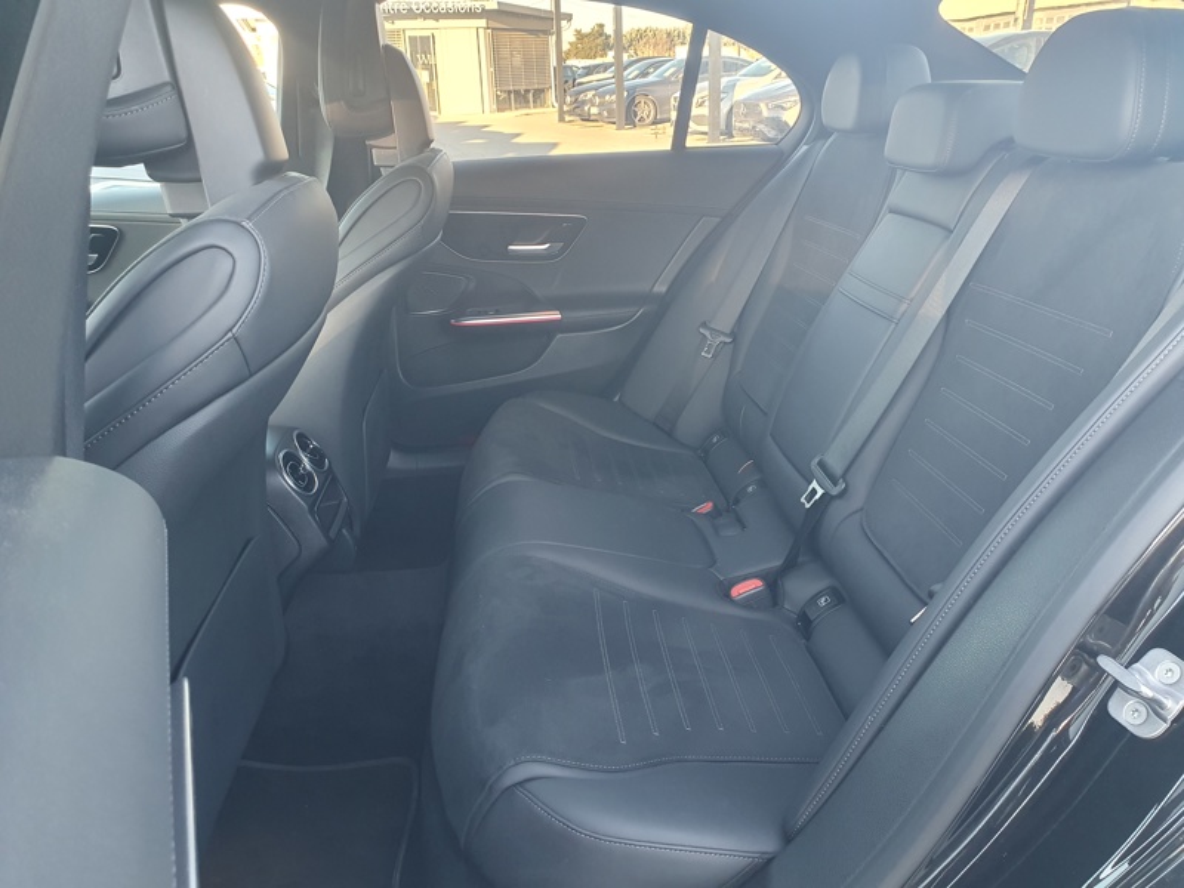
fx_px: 889
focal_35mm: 26
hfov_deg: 67.3
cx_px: 592
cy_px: 444
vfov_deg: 53.1
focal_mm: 4.32
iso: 200
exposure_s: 1/50
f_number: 2.4
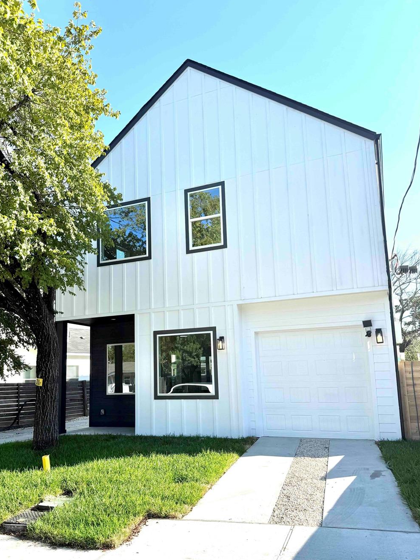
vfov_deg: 63.4
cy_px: 304
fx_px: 453
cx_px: 187
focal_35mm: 28
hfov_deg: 49.6
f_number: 1.78
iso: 80
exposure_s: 1/2907
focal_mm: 6.76
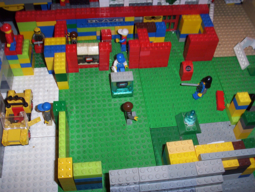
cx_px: 128
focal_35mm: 39
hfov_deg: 47.8
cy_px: 96
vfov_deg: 37.0
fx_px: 288
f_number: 4.5
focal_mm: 6
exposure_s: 1/30
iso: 140
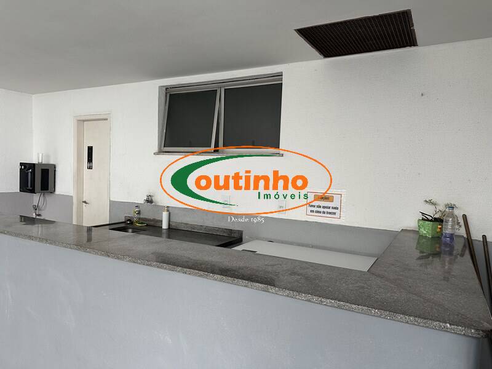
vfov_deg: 56.8
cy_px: 184
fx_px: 341
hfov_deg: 71.6
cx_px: 246
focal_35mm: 24
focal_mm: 6.86
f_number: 1.78
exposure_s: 1/121
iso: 125
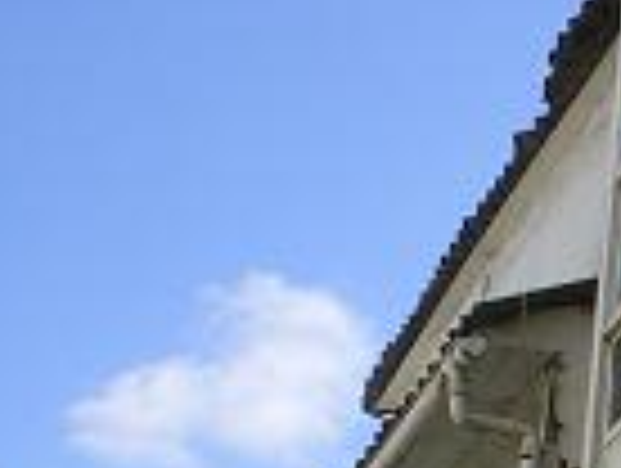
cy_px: 846
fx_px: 2606
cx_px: 706
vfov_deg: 9.7
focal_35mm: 145
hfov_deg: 13.3
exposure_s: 1/250
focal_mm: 6.3
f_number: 4.6
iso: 64
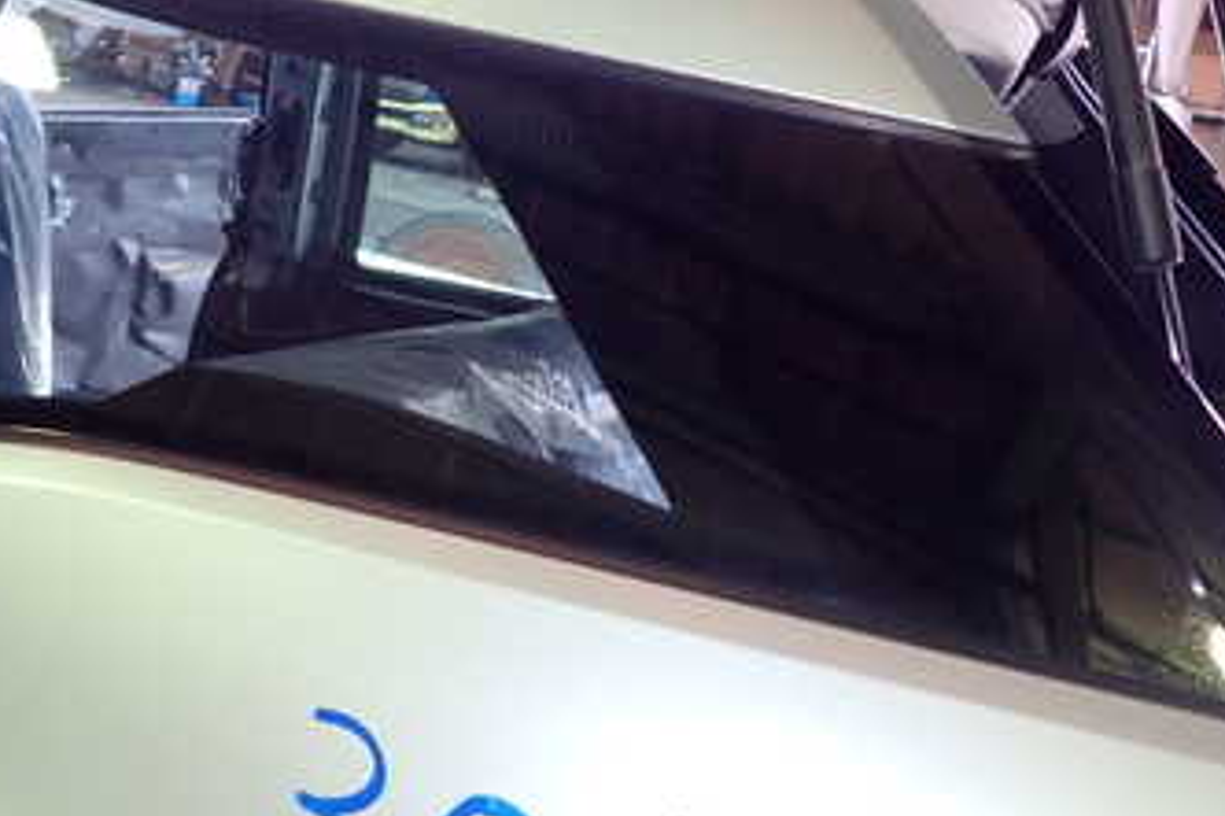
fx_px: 1598
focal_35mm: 47
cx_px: 469
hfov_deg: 41.7
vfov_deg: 28.4
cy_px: 266
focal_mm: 4.5
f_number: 2
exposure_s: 1/40
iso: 200
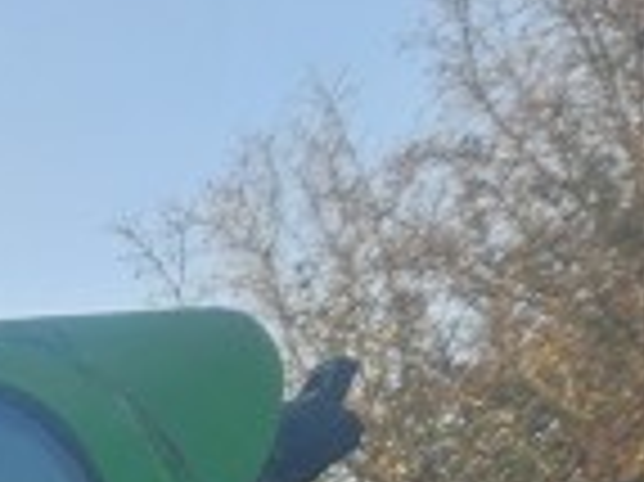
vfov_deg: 7.6
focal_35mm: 165
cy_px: 1541
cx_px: -608
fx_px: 3067
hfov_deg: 11.0
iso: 25
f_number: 1.8
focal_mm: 5.4
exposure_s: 1/124
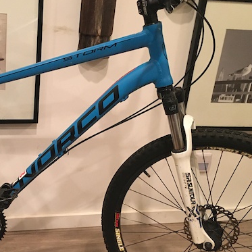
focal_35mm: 55
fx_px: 453
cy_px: 151
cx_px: 59
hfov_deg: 30.5
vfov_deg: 31.0
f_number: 2.2
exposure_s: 1/20
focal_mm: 4.15
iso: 200
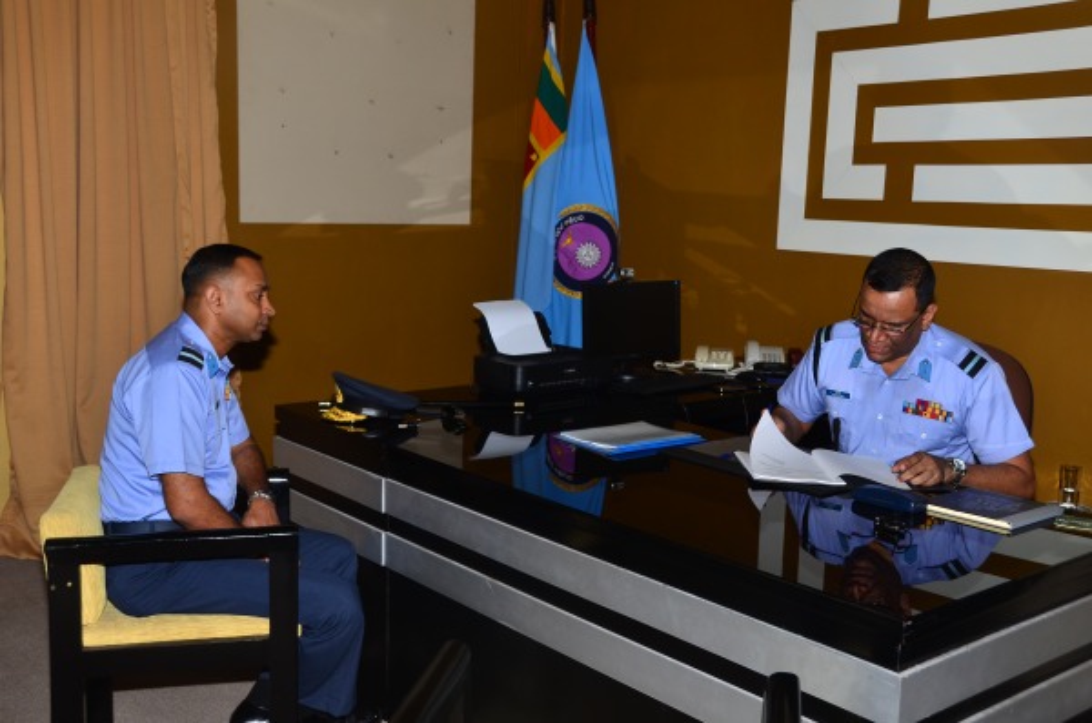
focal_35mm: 39
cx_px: 546
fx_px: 1180
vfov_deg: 34.0
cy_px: 362
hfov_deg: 49.7
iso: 250
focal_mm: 26
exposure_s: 1/80
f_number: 5
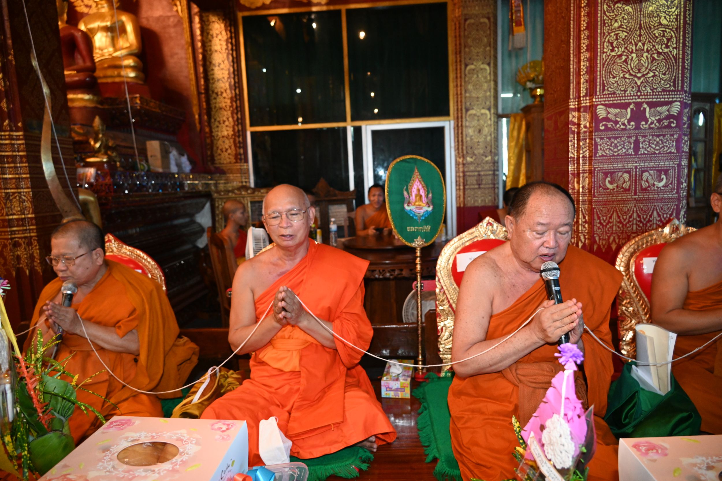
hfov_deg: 73.7
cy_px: 240
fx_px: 481
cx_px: 361
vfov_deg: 53.1
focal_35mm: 24
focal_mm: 24
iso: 3200
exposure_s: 1/100
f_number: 4
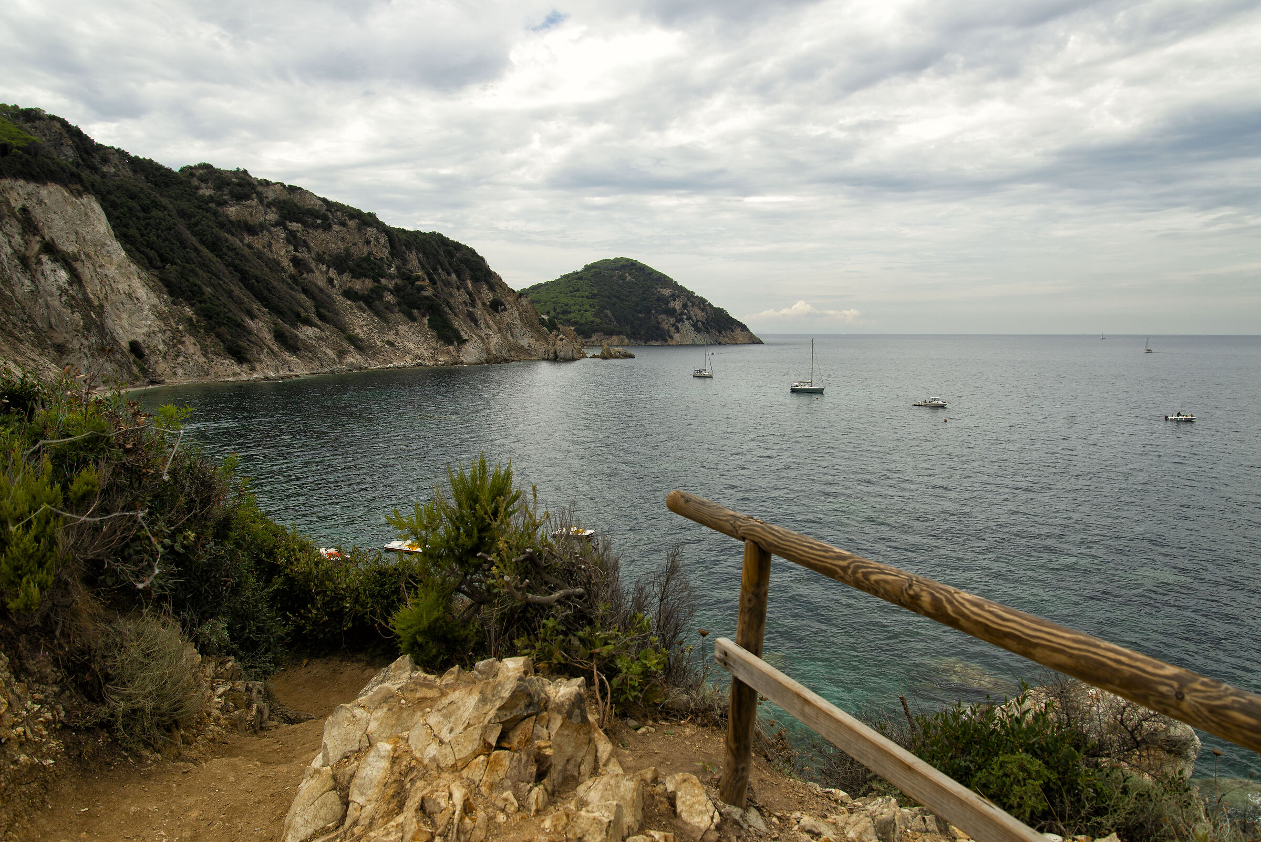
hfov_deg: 73.7
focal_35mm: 24
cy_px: 421
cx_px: 630
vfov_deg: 53.2
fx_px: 841
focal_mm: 24
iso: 100
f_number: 7.1
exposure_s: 1/400
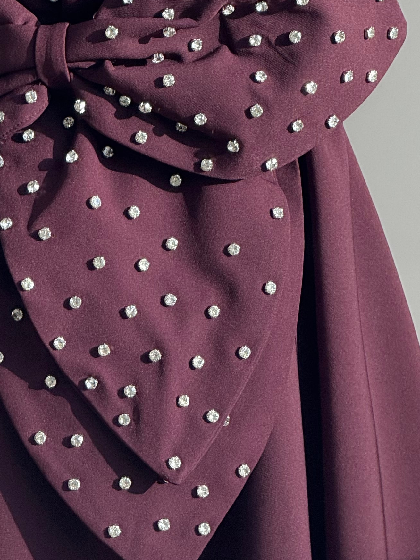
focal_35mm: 277
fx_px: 4482
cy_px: 177
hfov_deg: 5.4
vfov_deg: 7.1
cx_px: 147
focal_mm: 15.66
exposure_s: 1/99
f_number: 2.8
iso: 80
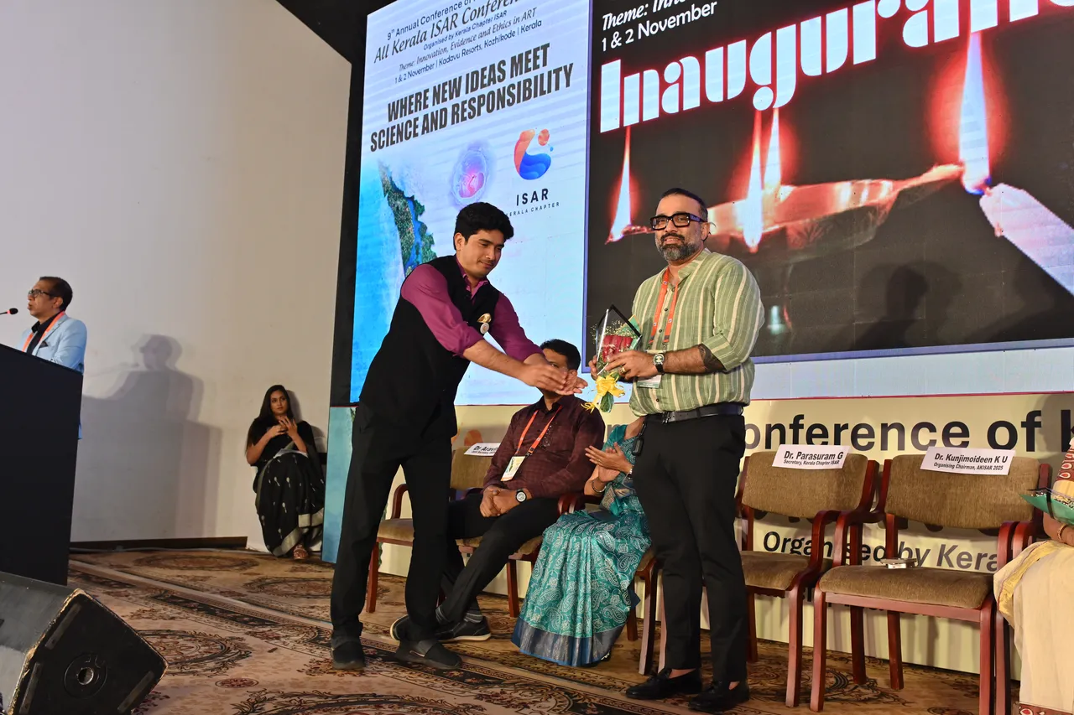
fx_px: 1044
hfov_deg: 54.4
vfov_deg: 37.8
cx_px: 537
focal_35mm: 35
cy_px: 358
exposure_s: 1/100
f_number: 5.6
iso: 800
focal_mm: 35
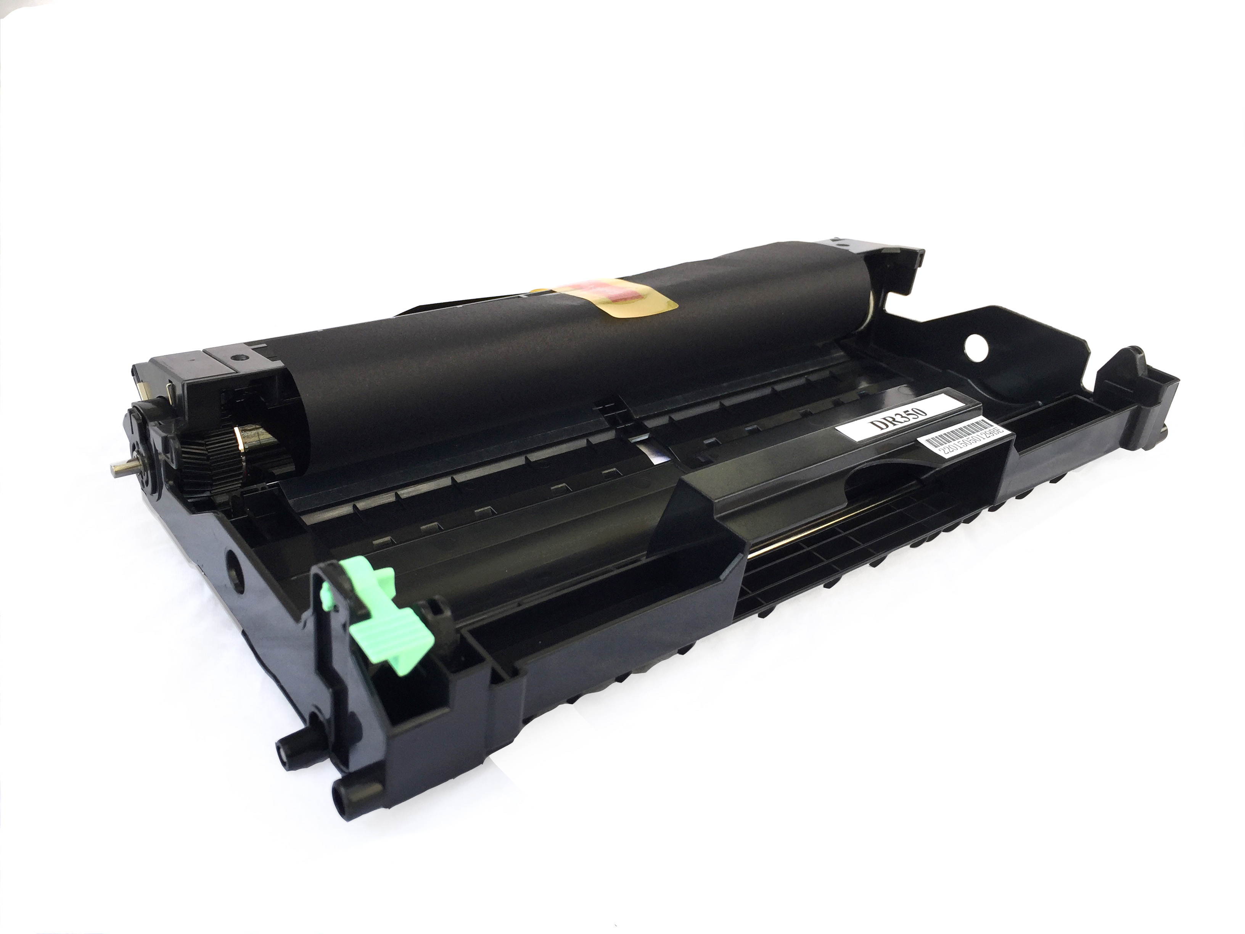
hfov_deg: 61.7
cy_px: 467
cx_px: 622
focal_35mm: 29
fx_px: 1043
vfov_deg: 48.2
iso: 32
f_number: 2.2
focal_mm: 4.15
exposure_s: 1/359
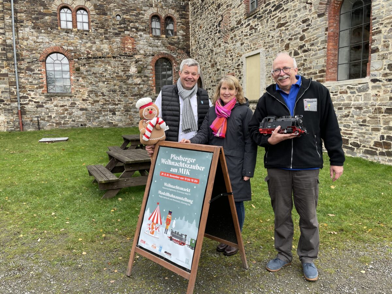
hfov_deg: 67.3
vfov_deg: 53.1
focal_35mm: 26
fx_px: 294
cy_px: 147
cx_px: 196
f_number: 1.6
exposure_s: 1/124
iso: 32
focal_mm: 4.2
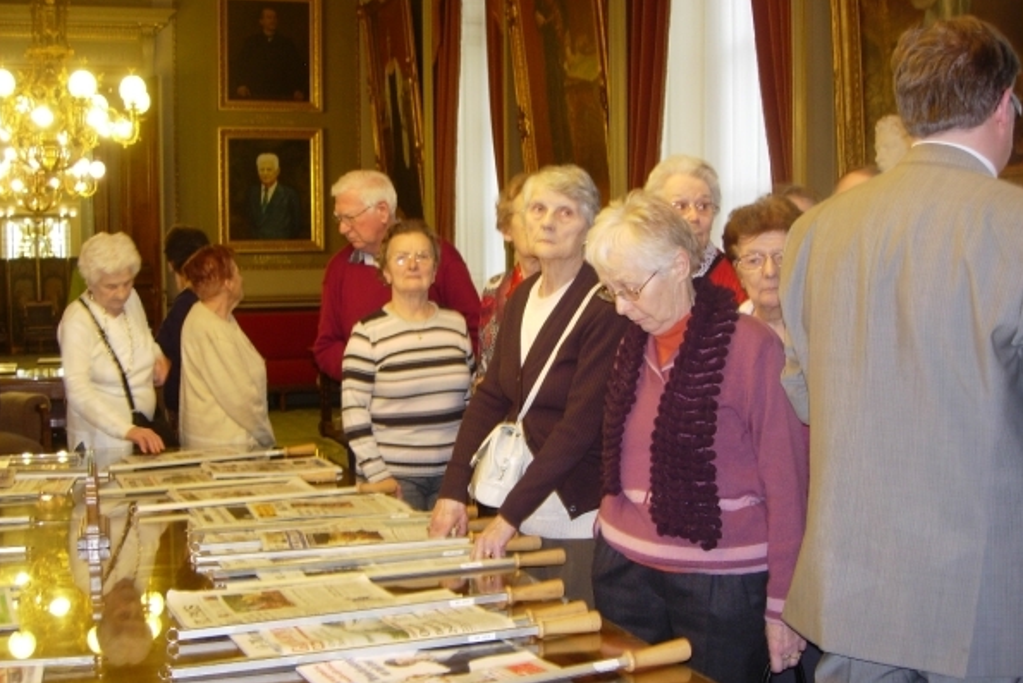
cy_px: 368
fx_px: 1222
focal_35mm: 43
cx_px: 511
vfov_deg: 31.2
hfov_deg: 45.4
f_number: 2.9
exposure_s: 1/8.9
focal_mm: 8.5
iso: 79
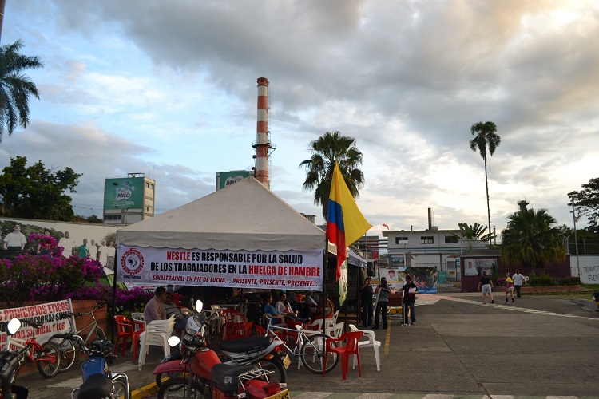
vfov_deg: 47.9
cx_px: 300
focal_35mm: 27
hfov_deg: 67.4
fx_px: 449
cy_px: 200
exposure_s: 1/100
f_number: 5
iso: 400
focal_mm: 18
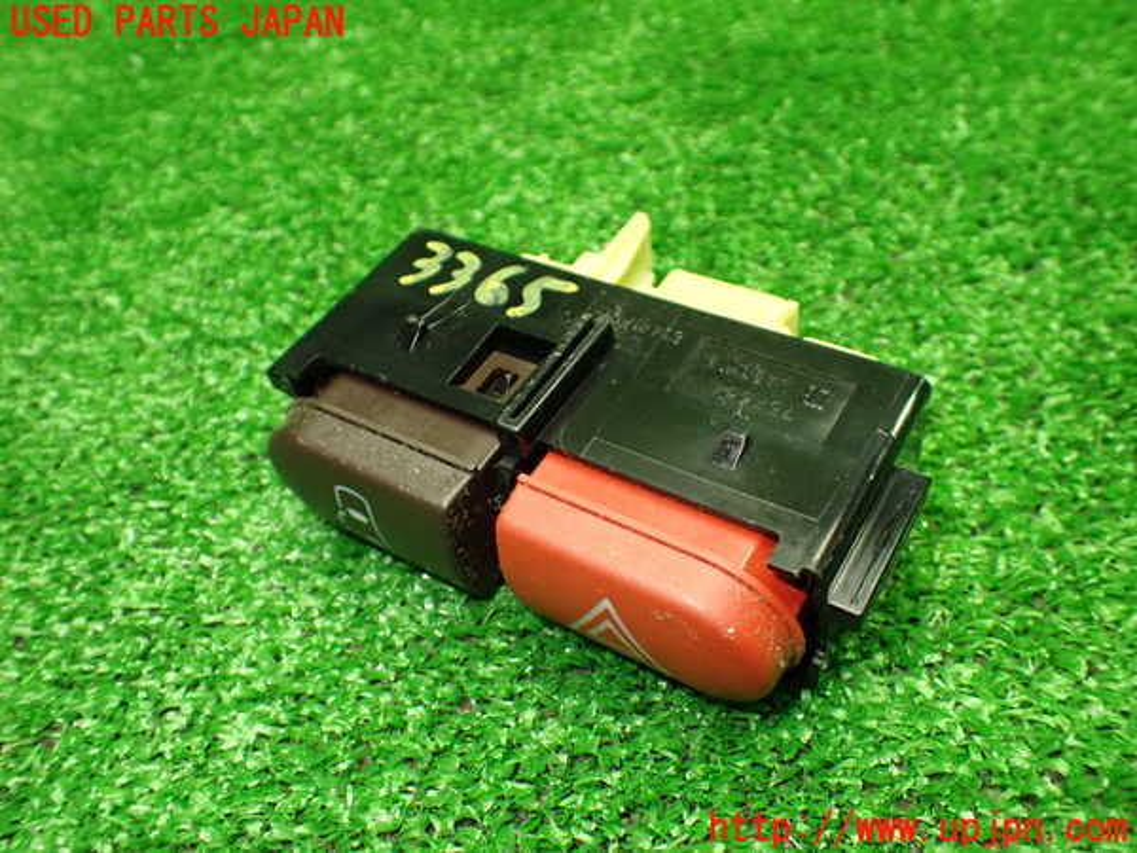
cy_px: 426
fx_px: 985
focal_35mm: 30
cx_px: 568
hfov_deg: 60.0
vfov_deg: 46.8
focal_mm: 5.4
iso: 640
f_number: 2.3
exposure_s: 1/125
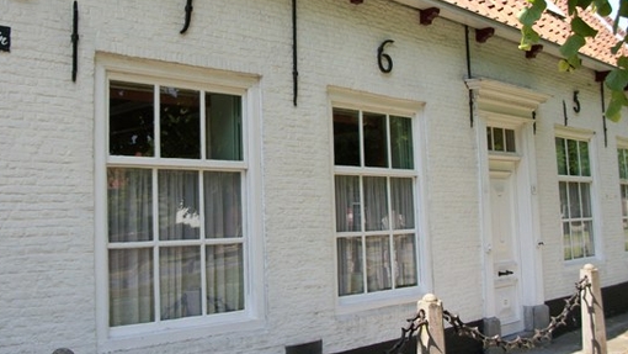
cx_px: 260
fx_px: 683
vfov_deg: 28.8
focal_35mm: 41
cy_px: 121
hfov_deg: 49.2
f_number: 2.9
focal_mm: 5.7
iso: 80
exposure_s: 1/400
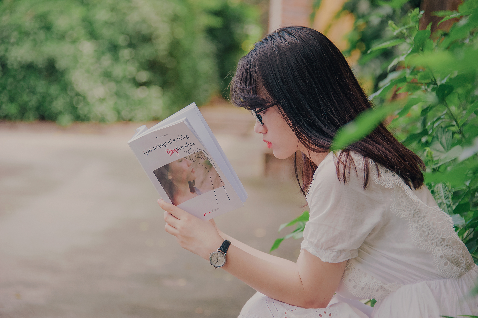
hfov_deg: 12.8
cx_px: 239
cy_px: 159
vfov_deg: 8.6
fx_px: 2123
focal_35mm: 160
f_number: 5.6
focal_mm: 160
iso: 400
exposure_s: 1/100
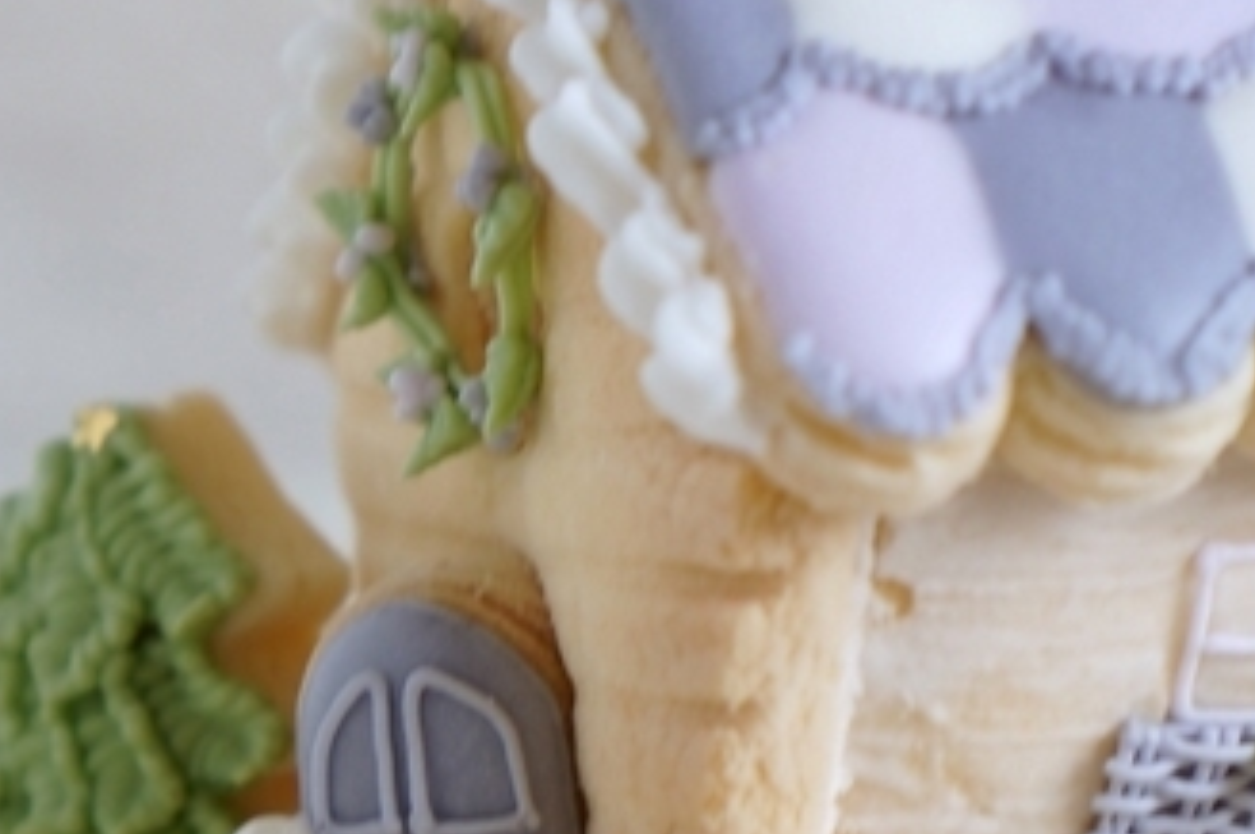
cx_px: 647
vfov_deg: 7.7
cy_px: 509
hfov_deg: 11.6
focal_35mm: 178
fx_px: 6199
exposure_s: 1/13
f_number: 4.5
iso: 100
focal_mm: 38
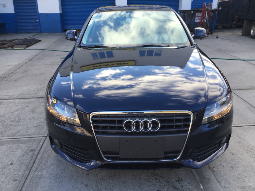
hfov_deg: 61.7
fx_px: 214
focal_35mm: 29
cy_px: 96
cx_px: 128
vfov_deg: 48.2
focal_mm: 4.15
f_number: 2.2
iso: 32
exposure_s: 1/335
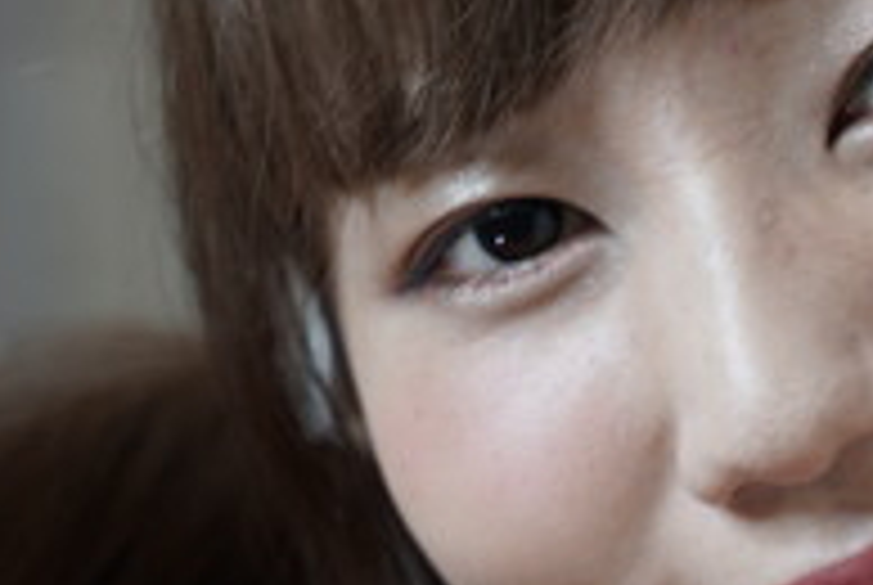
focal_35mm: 237
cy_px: 547
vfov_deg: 5.8
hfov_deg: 8.6
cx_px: 1026
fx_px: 5756
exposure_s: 1/25
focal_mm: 72
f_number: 3.2
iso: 100
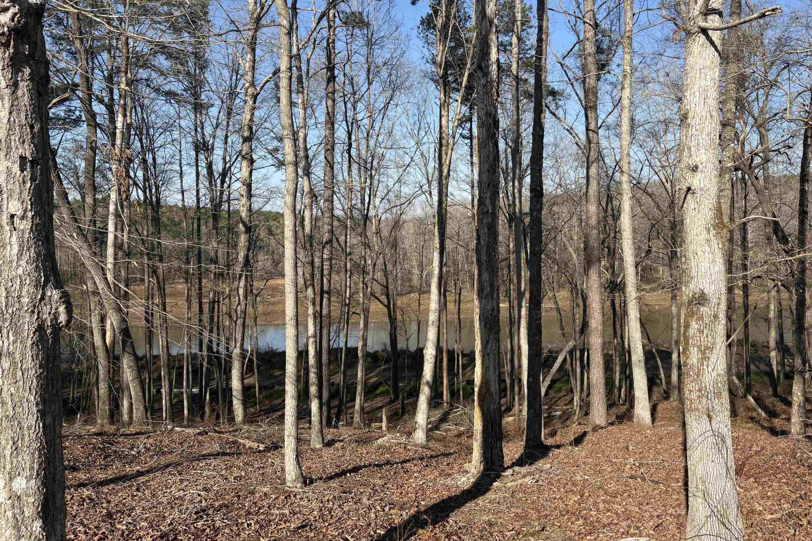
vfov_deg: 46.4
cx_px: 418
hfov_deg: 65.5
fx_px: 632
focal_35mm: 28
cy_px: 255
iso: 50
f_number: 1.6
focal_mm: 5.96
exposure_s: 1/2283
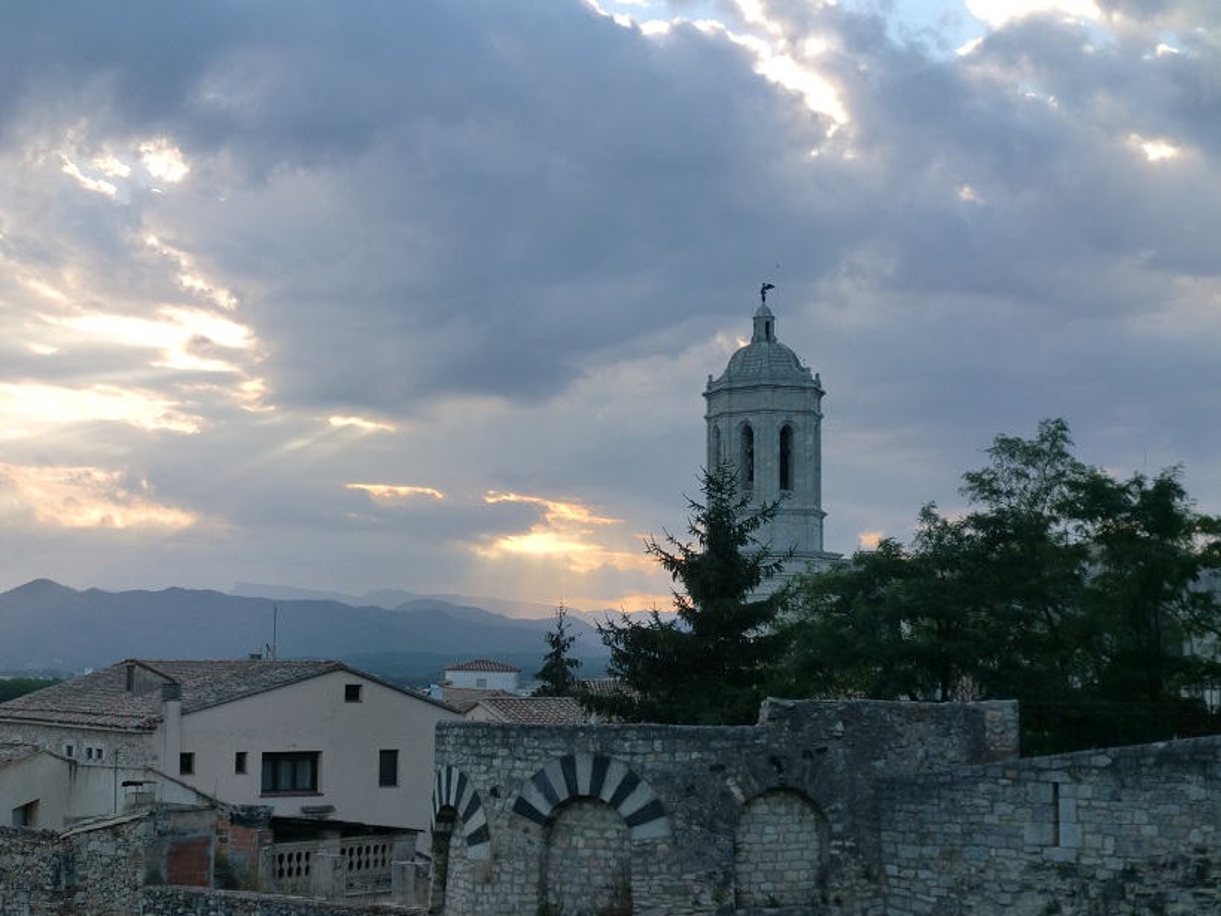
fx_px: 2152
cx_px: 610
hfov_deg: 31.7
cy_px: 458
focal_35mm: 61
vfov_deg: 24.0
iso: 64
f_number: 4.2
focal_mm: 11.2
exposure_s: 1/250
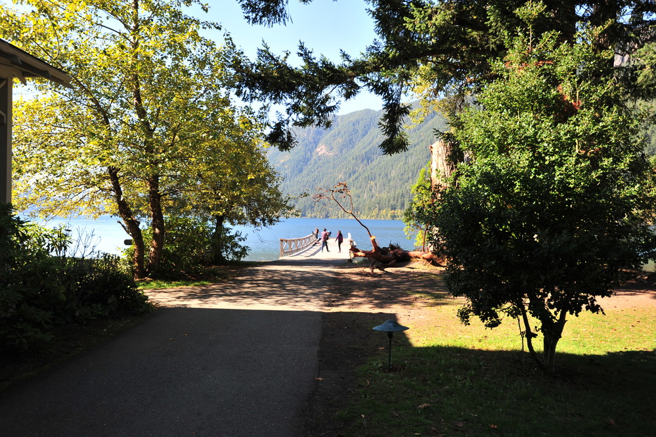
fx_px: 528
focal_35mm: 29
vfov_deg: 44.9
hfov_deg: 63.7
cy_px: 218
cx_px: 328
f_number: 4.5
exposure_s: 1/1000
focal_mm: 29
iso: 400
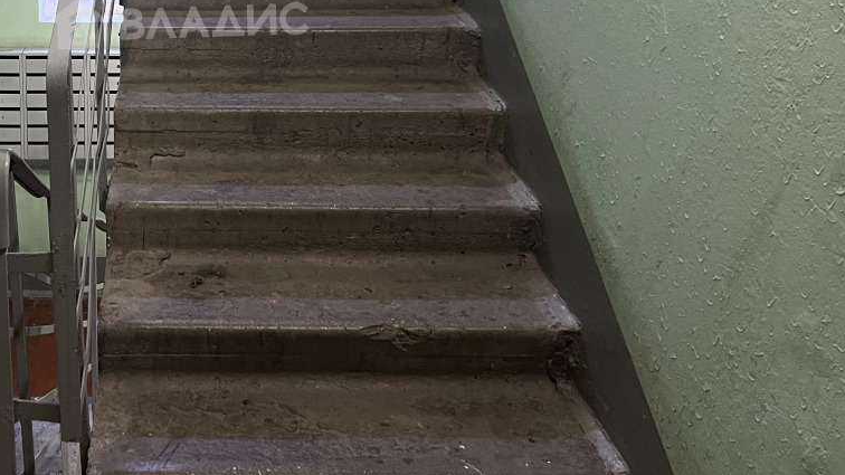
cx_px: 180
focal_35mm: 47
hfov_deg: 42.0
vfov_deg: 24.5
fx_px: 1053
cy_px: 20
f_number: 1.5
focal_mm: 5.7
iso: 500
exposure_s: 1/46
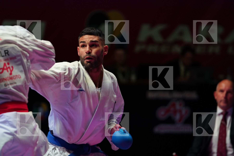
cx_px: 117
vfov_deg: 4.6
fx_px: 1930
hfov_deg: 6.9
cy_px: 78
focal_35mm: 297
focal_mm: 198
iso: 1600
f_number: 2.8
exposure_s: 1/1000
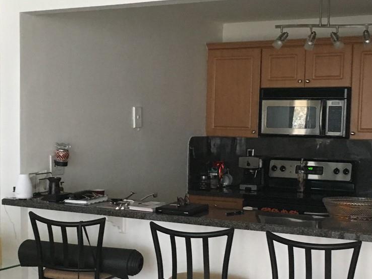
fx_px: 677
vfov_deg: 23.2
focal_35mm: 63
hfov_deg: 30.7
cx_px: 185
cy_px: 186
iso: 200
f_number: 2.2
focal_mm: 4.15
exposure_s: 1/24
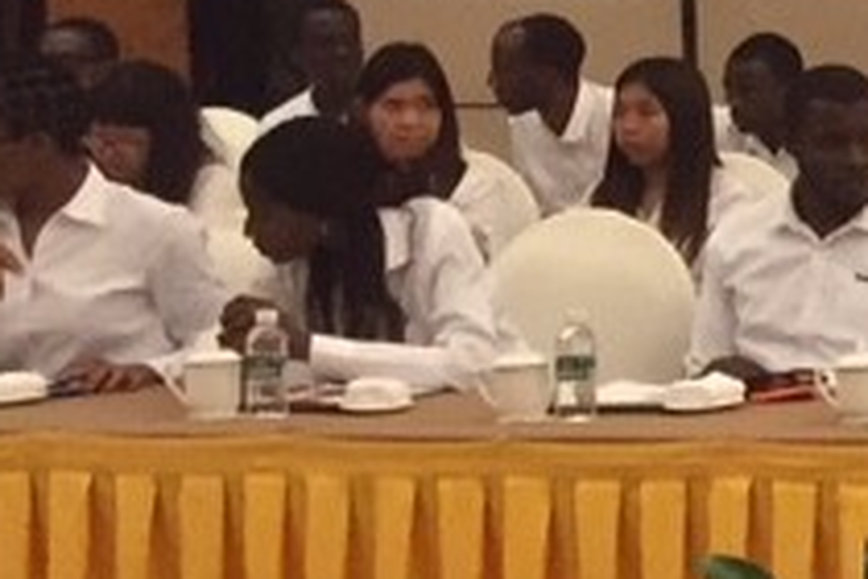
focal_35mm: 184
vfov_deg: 7.5
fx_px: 4436
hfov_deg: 9.2
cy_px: 136
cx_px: 2476
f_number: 2.2
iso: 160
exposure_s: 1/33
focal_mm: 4.15
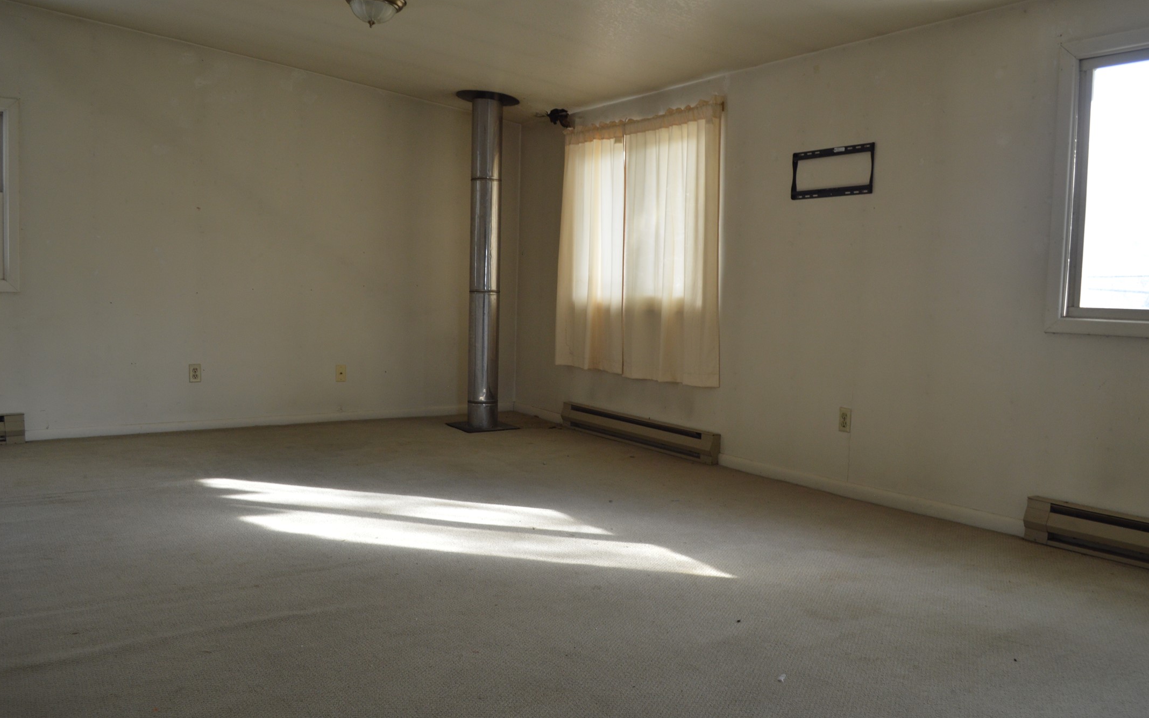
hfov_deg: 66.5
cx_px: 581
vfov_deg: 44.5
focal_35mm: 28
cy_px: 371
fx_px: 877
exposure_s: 1/100
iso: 400
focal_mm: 18
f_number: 5
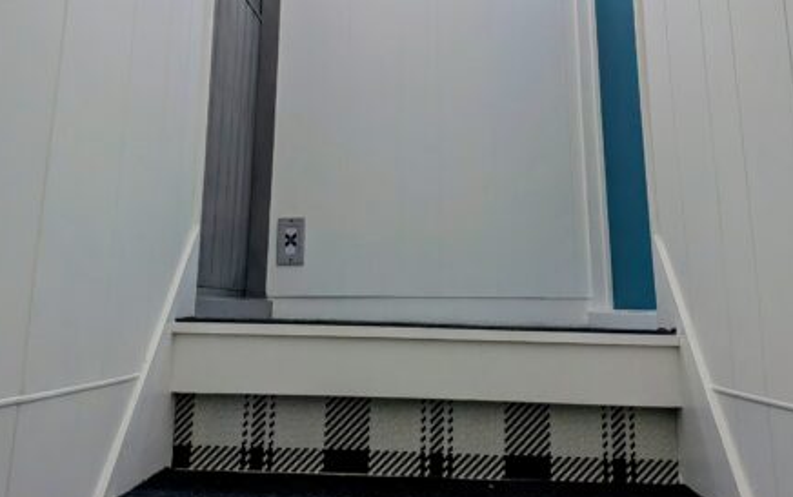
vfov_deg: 35.3
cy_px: 106
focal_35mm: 35
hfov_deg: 55.3
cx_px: 396
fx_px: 757
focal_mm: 4.53
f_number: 1.7
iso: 43
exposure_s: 1/60
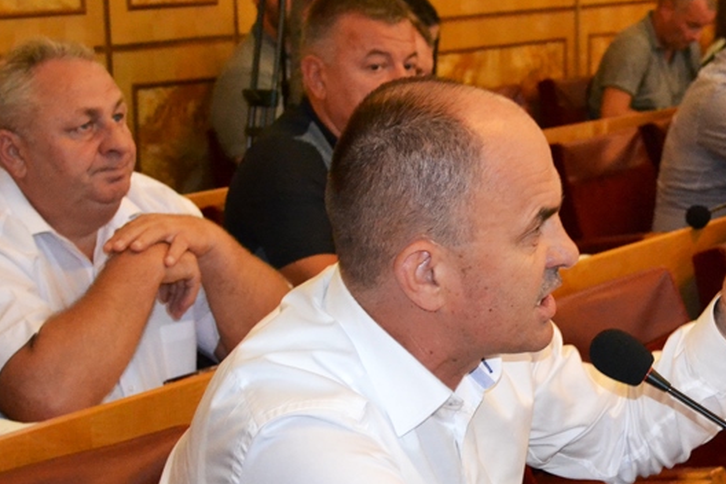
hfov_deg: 20.3
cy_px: 295
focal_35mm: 99
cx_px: 609
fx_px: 1996
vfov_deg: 13.8
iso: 3200
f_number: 5
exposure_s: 1/60
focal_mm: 34
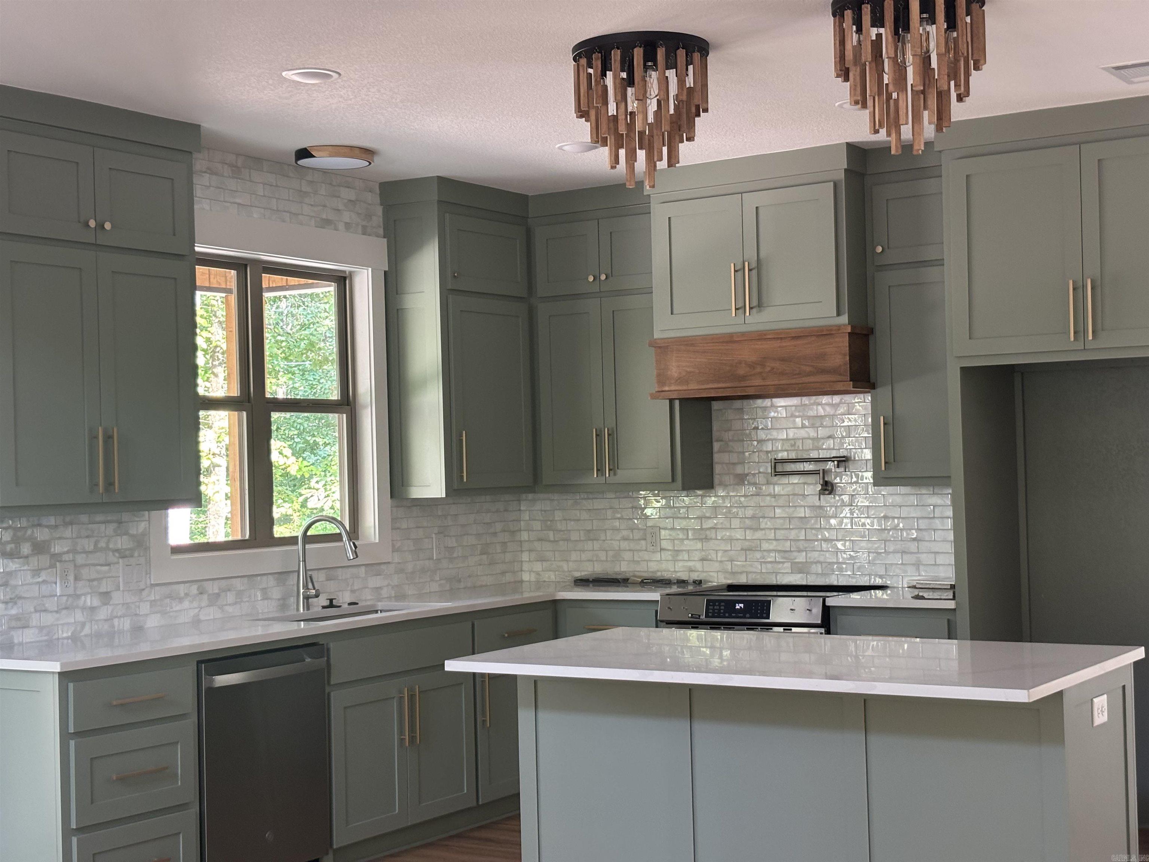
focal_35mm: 52
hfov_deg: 36.8
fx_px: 1726
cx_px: 574
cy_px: 431
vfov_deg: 28.0
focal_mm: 5.96
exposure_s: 1/60
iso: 160
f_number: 1.6
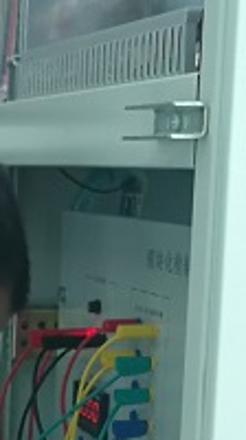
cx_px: -154
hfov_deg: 9.9
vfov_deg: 17.8
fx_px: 1361
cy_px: 449
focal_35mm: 117
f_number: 2.2
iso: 125
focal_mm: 3.95
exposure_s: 1/33.3
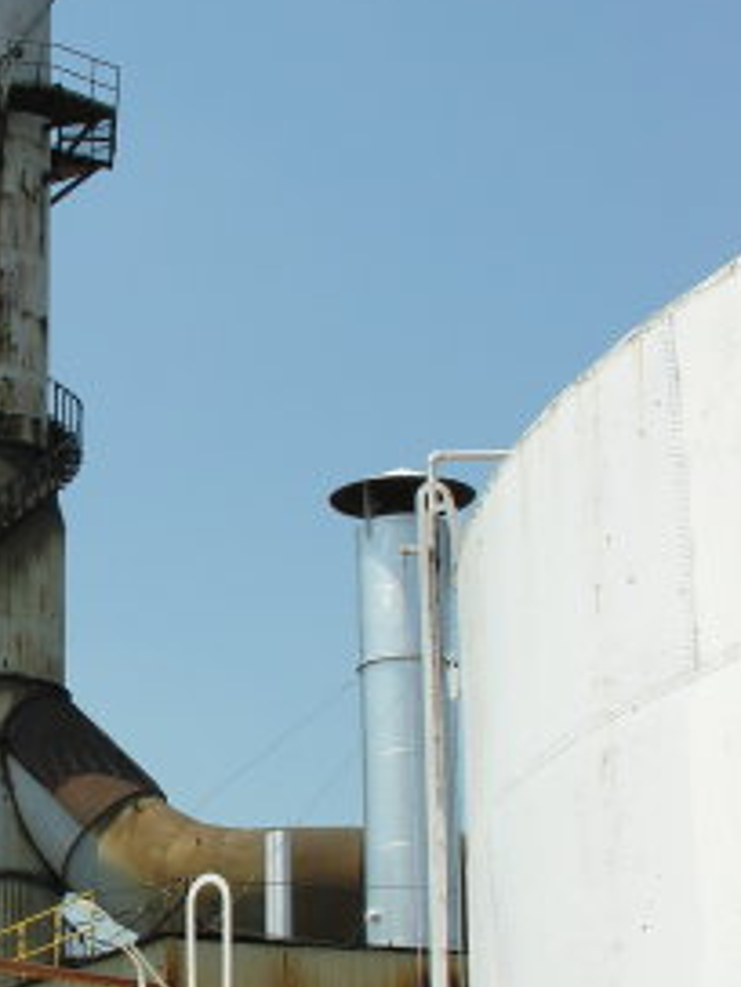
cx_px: -96
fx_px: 2426
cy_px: 708
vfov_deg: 22.9
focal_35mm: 85
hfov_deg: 16.8
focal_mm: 8.9
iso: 50
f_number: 6.3
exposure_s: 1/276
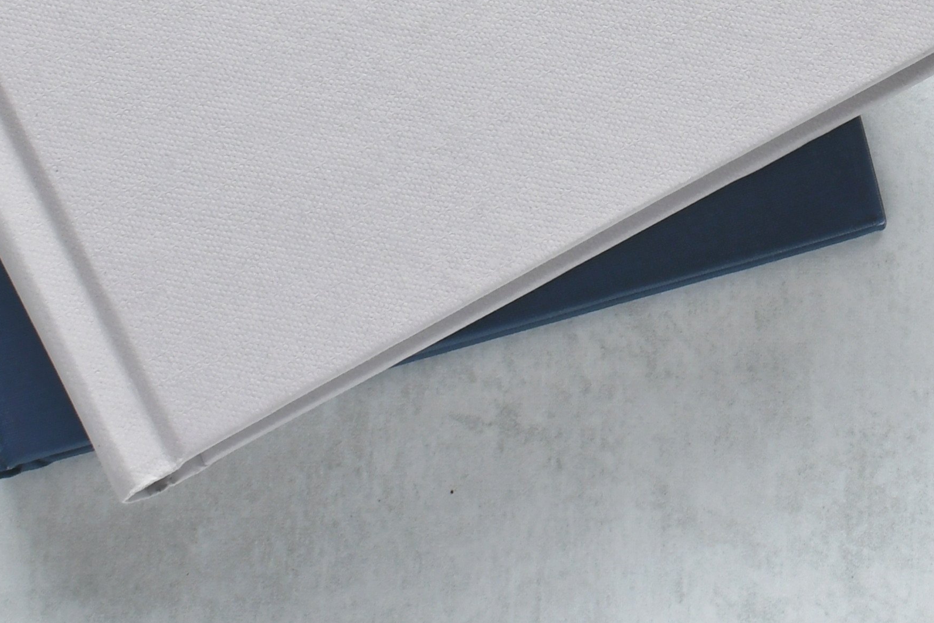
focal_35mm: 167
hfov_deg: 12.2
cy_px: -319
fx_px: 4322
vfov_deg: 8.1
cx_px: 857
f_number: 8
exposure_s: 1/50
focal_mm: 35
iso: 200
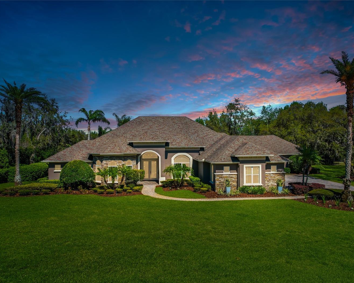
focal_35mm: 25
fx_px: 262
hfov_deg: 68.1
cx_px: 185
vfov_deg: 56.8
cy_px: 142
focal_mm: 8.38
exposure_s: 1/1600
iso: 100
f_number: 2.8
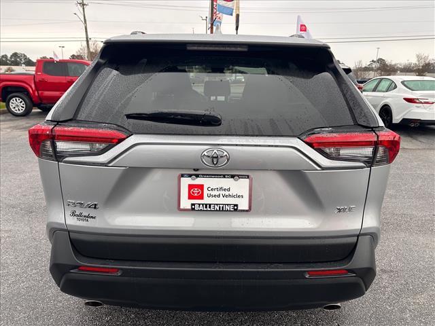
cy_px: 163
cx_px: 218
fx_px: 302
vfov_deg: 56.8
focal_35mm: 24
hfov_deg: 71.6
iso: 80
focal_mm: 6.86
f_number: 1.78
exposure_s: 1/323
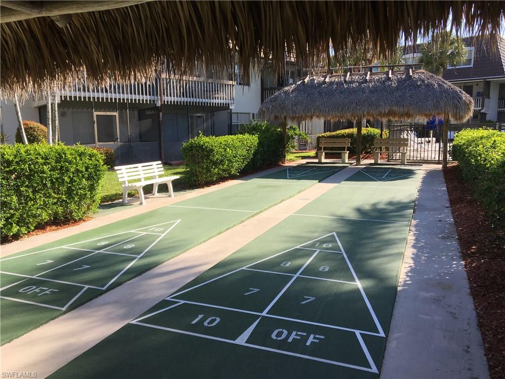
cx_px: 252
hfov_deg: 61.7
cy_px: 190
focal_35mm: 29
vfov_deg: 48.2
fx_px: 423
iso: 25
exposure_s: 1/916
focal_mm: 4.15
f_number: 2.2
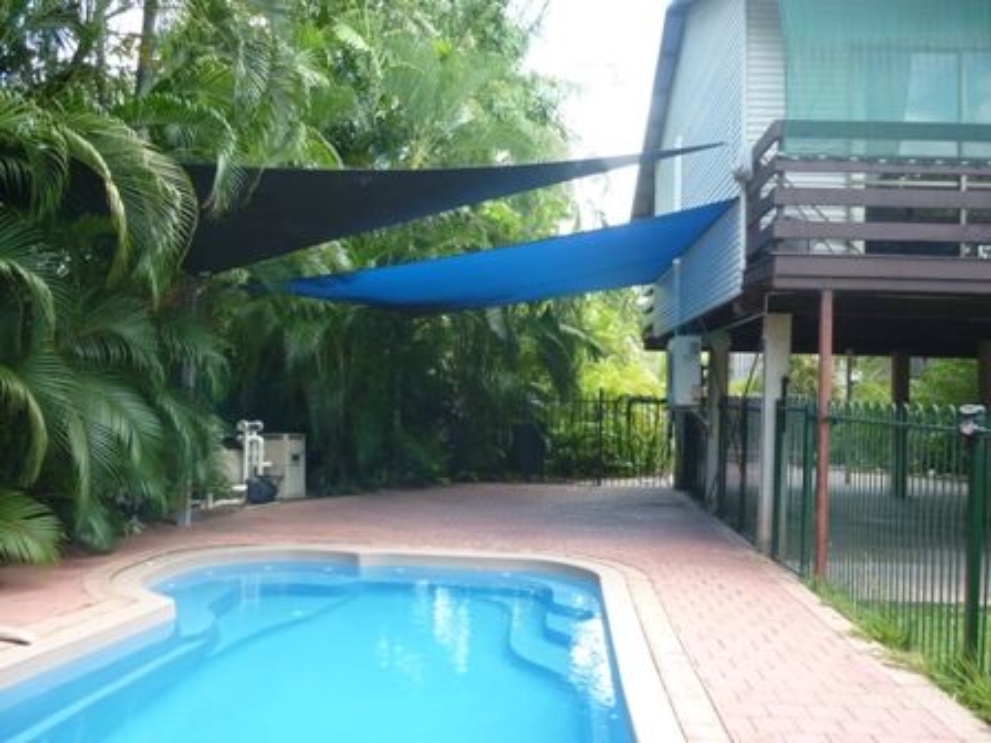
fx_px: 945
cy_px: 372
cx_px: 496
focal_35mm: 33
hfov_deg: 55.4
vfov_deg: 42.9
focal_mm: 5.5
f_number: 2.8
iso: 80
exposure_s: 1/125
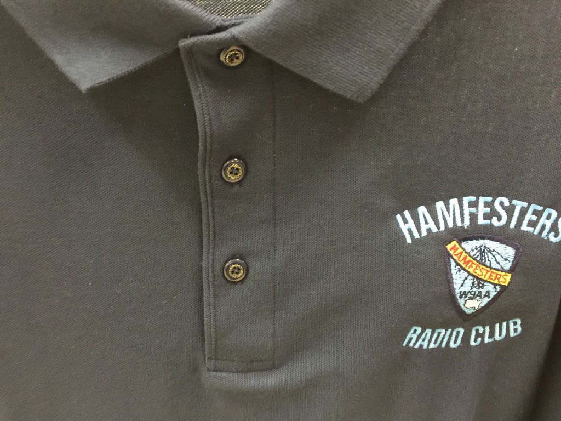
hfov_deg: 61.7
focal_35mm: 29
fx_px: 470
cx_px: 280
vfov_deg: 48.2
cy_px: 210
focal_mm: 4.15
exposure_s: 1/4
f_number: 2.2
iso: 100
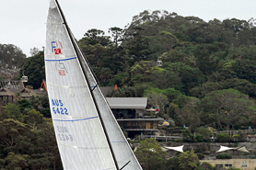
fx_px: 4598
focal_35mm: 647
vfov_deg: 2.1
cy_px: 103
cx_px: 250
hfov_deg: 3.2
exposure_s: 1/1000
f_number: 6.3
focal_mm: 200
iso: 400
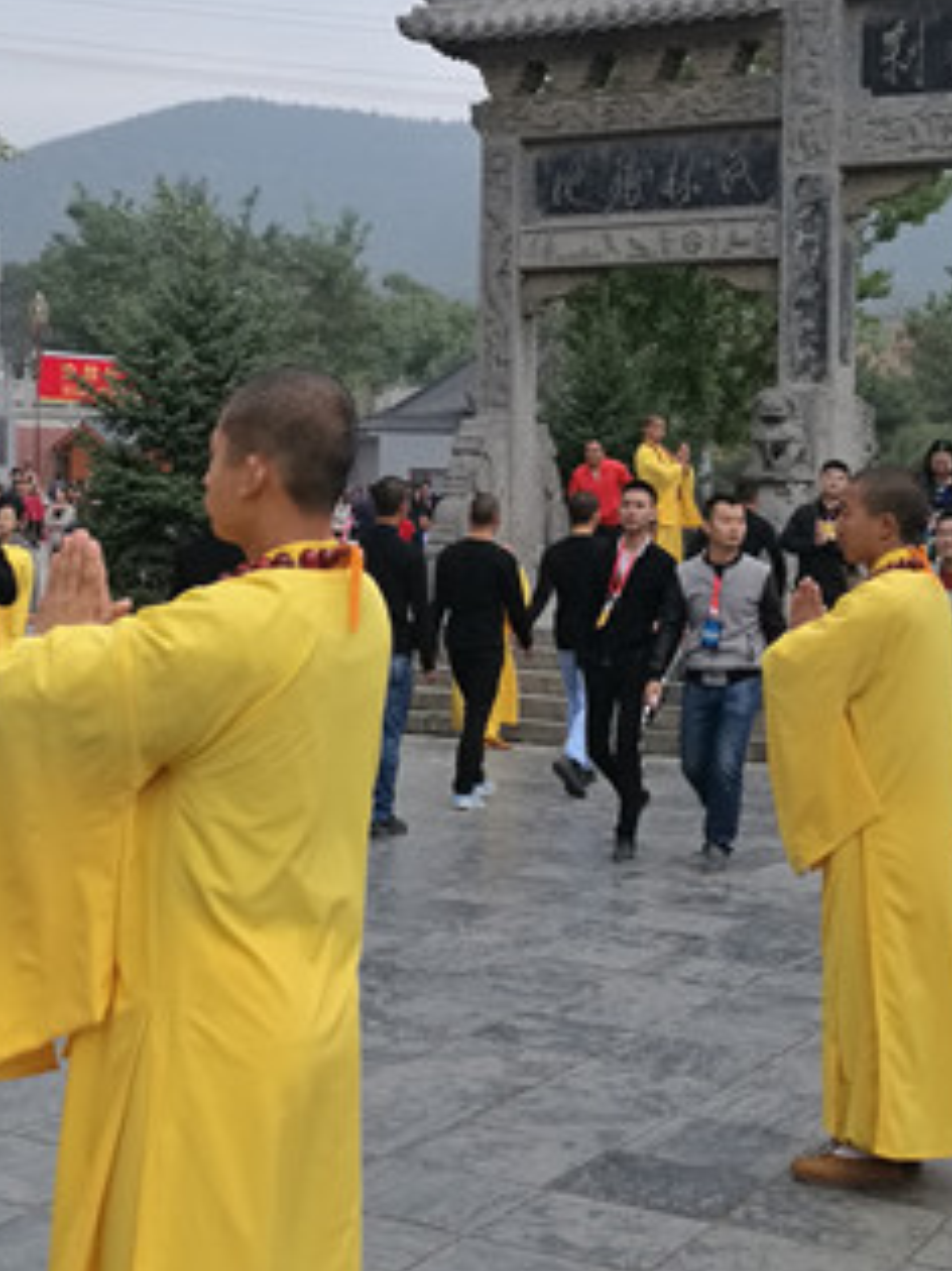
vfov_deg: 32.0
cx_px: 323
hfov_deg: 24.3
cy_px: 466
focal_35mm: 60
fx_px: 2202
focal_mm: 4.04
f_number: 2
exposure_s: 1/60
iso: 80
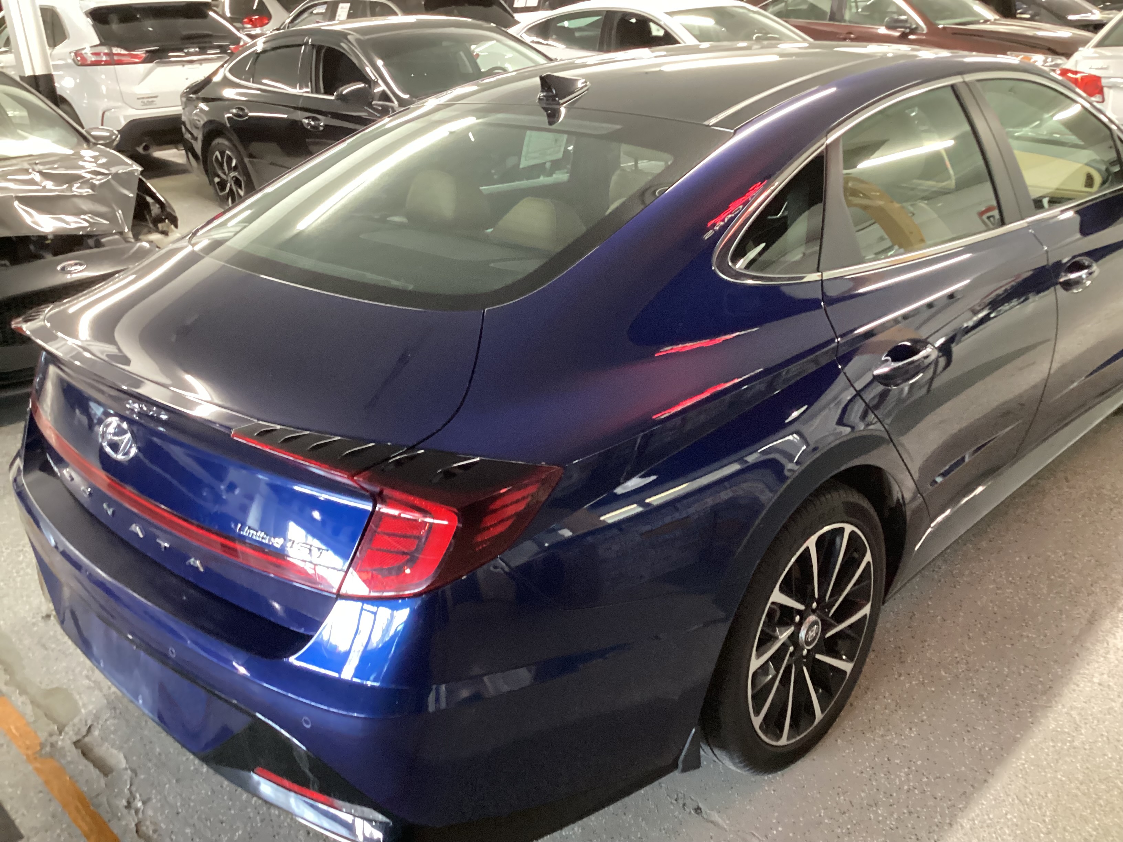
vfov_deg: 45.4
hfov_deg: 58.4
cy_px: 421
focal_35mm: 31
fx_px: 1006
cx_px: 562
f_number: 2.4
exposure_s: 1/30
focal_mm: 3.3
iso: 500
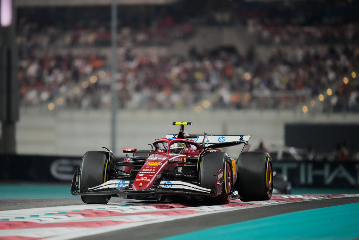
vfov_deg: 3.4
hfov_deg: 5.2
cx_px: 180
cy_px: 120
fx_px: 3989
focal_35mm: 400
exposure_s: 1/1600
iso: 8000
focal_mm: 400
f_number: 2.8
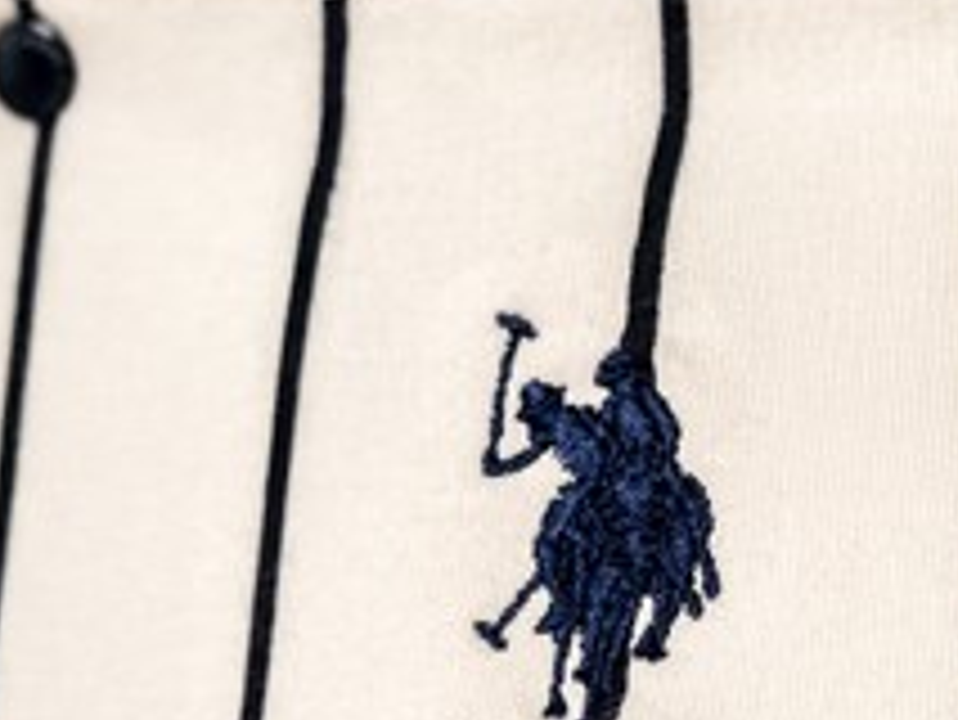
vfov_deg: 10.7
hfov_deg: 14.6
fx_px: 3738
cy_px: 938
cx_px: 625
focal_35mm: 135
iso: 160
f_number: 6.3
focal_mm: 50
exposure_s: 1/125
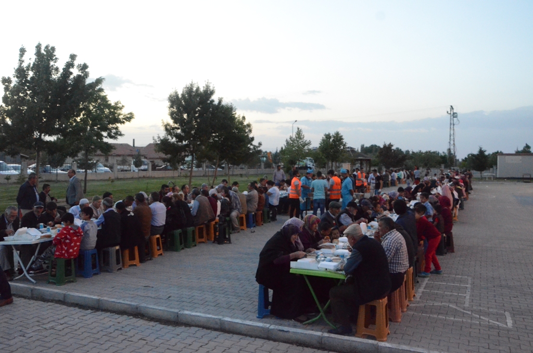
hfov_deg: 57.3
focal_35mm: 33
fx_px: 488
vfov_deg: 39.8
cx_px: 266
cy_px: 176
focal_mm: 22
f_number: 6.3
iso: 6400
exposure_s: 1/160
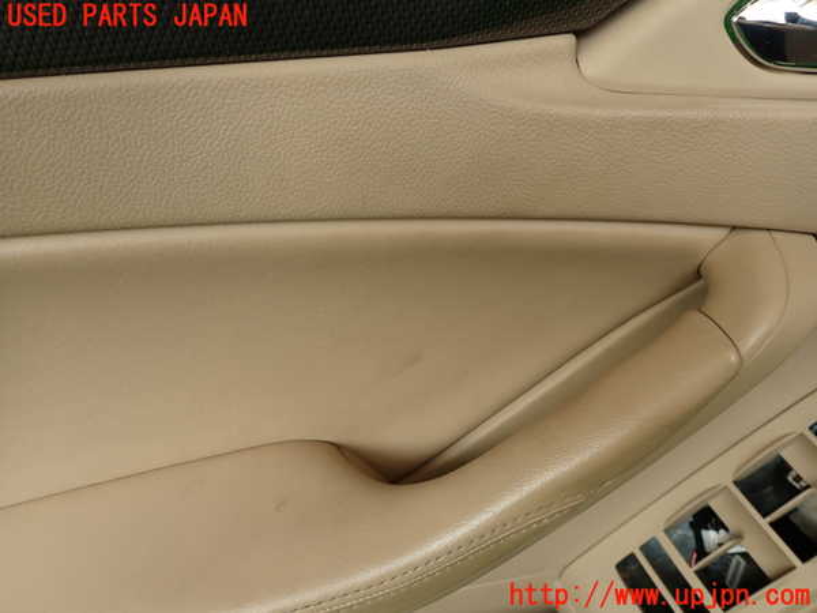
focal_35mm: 25
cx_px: 408
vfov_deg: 54.9
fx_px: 590
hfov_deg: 69.4
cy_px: 306
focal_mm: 4.5
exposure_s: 1/80
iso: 100
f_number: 2.8
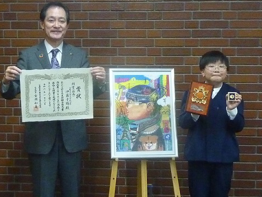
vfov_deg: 20.4
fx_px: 545
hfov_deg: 27.0
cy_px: 99
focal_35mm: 72
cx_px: 136
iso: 800
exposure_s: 1/50
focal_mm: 6.1
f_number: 3.6
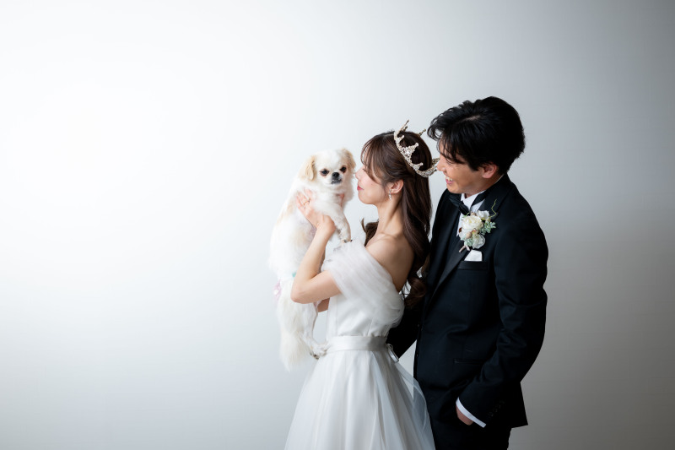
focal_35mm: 85
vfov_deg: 16.1
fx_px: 1593
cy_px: 225
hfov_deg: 23.9
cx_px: 338
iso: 160
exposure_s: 1/125
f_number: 2.8
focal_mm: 85
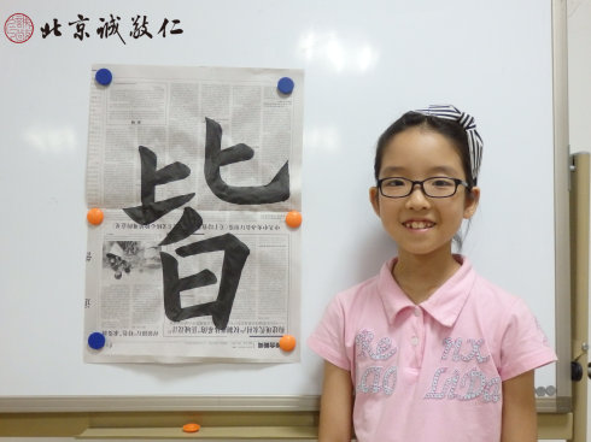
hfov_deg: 50.2
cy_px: 221
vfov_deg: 38.6
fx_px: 631
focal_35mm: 37
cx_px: 296
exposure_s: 1/25
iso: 800
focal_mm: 6.6
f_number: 3.6
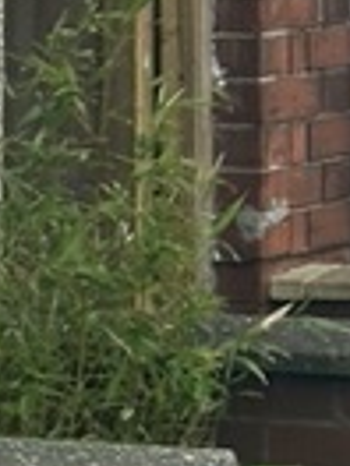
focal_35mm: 373
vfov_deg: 5.1
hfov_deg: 3.9
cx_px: 836
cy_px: -837
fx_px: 5029
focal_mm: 6.86
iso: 64
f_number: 1.78
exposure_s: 1/1019
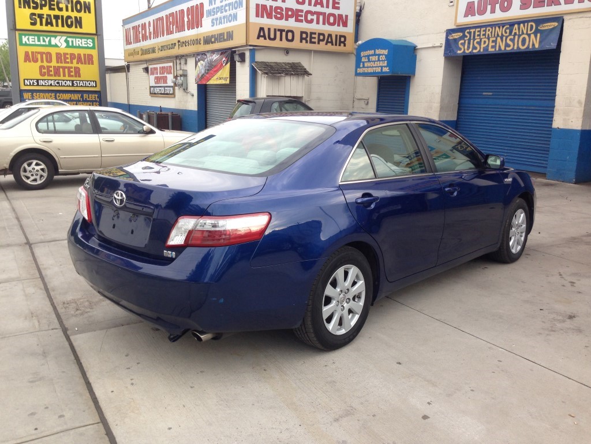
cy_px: 222
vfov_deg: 42.9
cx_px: 296
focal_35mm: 33
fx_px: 563
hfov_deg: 55.4
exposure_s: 1/234
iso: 50
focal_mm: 4.12
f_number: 2.4
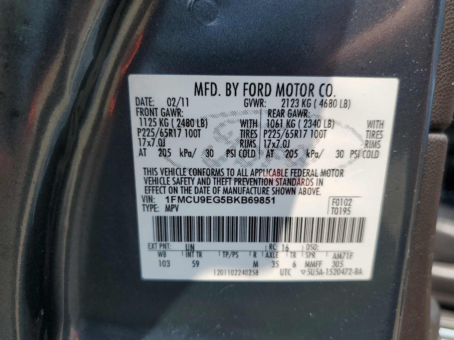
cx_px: 227
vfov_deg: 53.1
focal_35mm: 26
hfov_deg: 67.3
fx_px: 341
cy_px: 170
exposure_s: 1/1667
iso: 50
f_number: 1.5
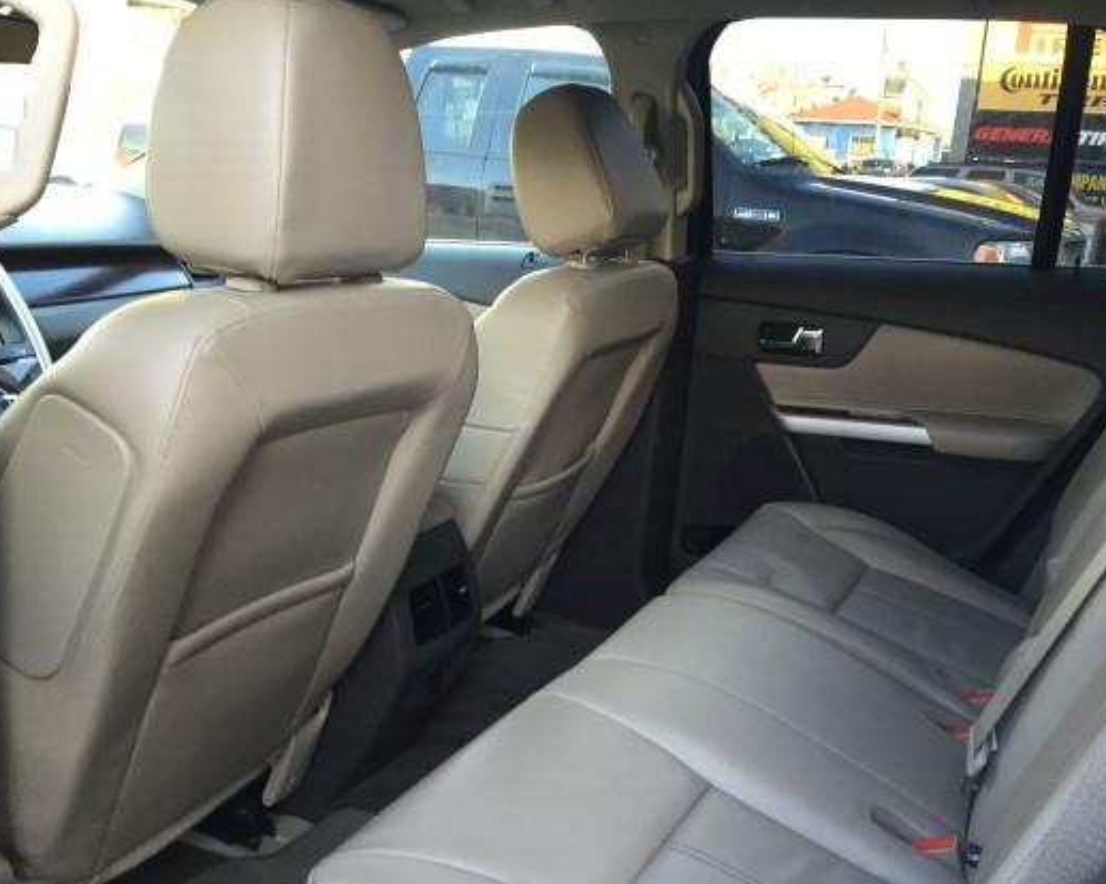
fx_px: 1145
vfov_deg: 42.1
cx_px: 604
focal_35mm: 35
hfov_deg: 51.5
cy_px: 506
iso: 32
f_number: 2.2
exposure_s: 1/30
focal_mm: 4.15
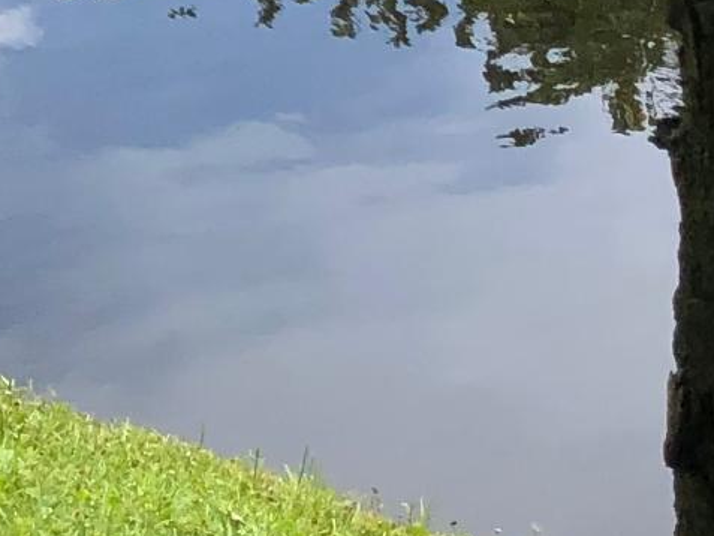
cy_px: -898
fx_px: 3631
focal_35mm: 176
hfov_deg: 10.6
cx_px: -509
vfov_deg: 7.7
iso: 20
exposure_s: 1/1548
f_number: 1.8
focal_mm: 3.99
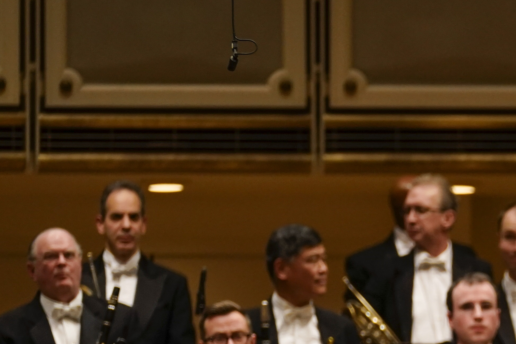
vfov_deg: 2.3
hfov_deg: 3.5
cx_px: 692
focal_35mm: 595
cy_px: 511
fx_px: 8527
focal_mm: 193
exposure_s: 1/400
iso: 2000
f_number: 4
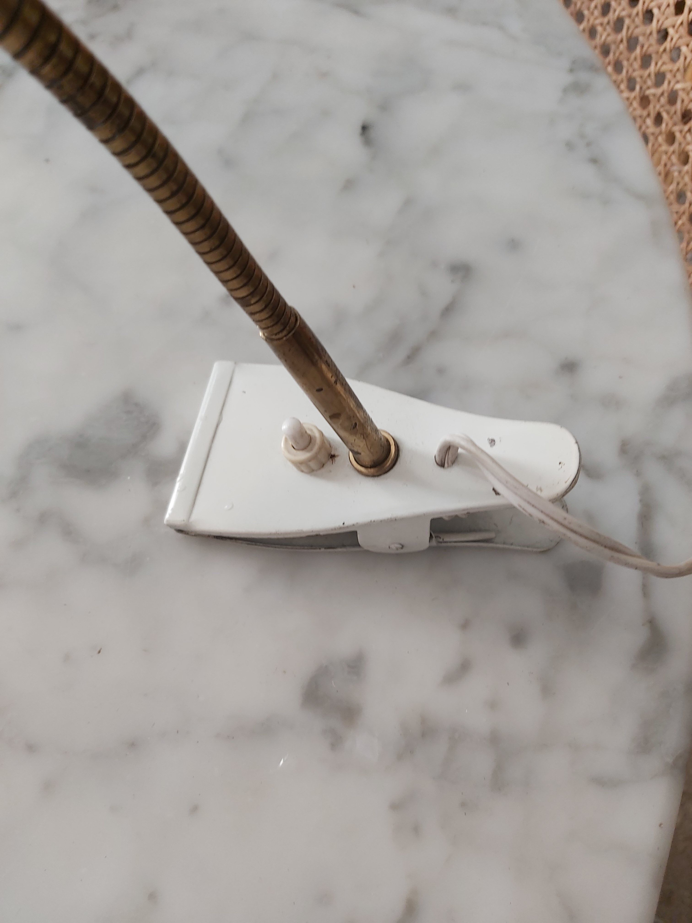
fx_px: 693
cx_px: 346
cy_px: 462
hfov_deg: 53.1
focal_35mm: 26
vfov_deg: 67.3
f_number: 1.7
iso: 100
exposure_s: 1/100
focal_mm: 3.92
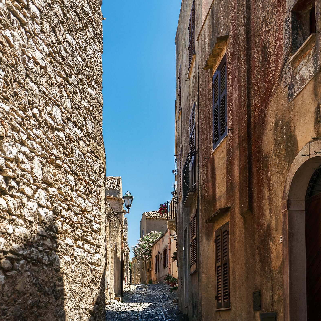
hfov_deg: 37.6
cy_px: 238
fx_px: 472
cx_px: 160
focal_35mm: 45
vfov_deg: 36.7
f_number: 5.6
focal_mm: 35
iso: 100
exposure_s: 1/350
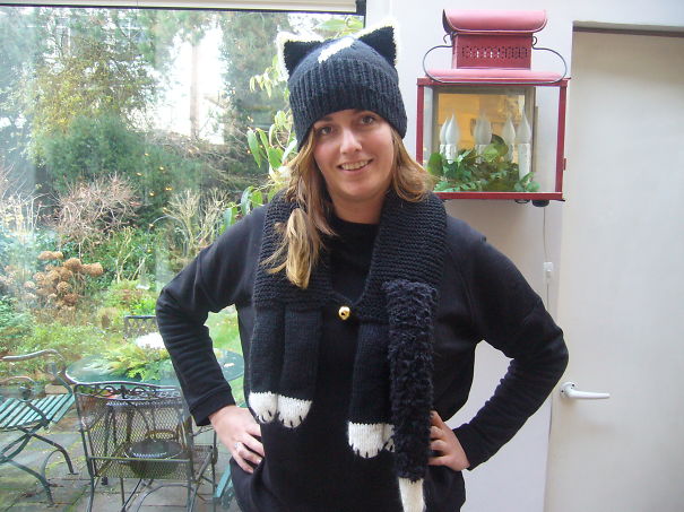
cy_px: 256
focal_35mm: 35
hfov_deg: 52.7
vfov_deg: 40.7
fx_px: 691
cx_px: 342
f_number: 2.8
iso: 200
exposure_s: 1/13
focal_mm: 5.8
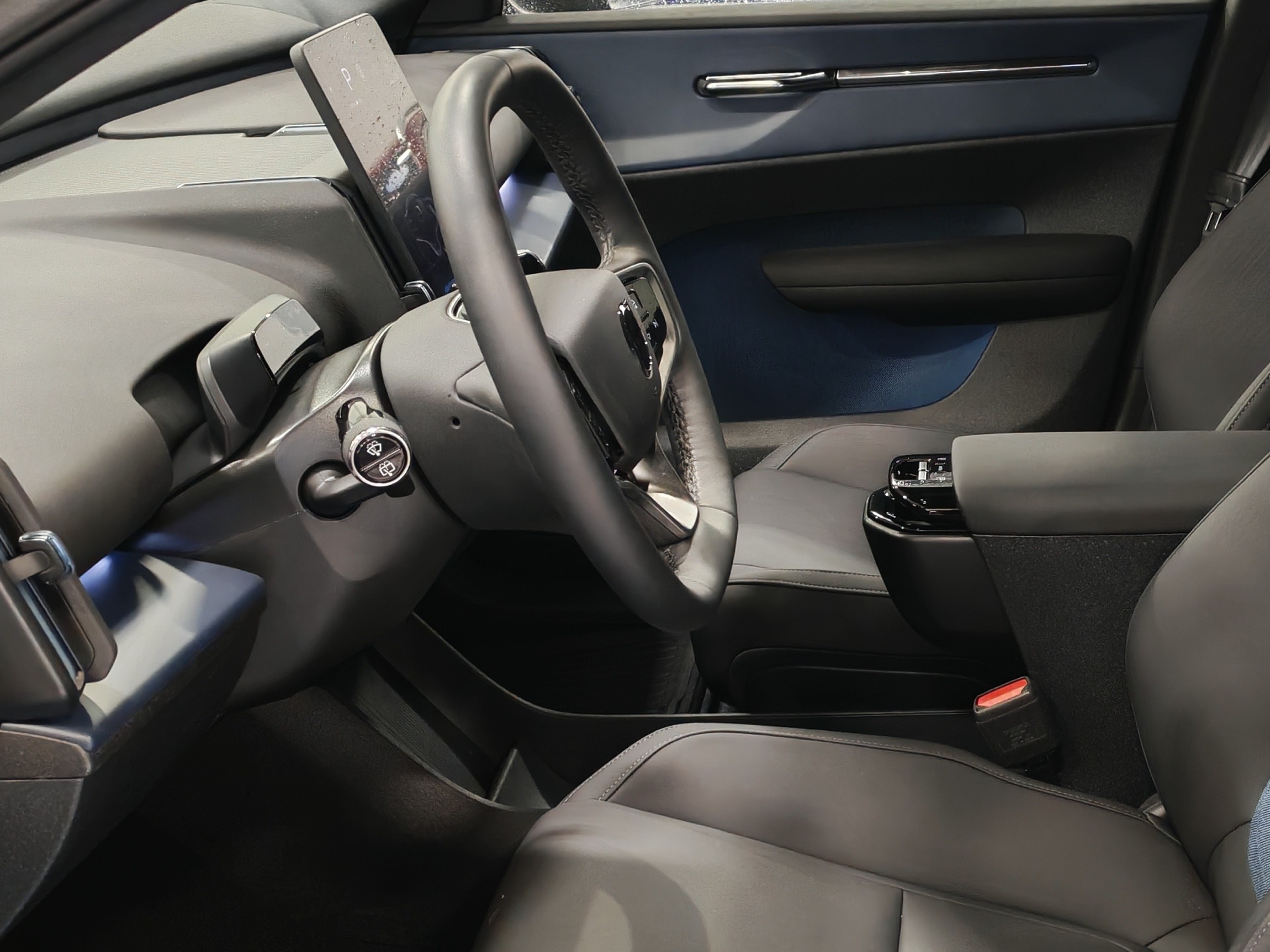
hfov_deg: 33.5
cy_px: 605
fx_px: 2091
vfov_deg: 25.6
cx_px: 855
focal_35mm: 57
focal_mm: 6.12
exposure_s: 1/50
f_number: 1.9
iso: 1378
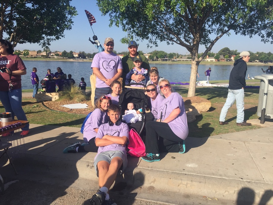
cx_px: 136
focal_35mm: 29
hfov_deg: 61.7
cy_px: 102
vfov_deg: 48.2
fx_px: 229
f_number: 2.2
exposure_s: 1/1883
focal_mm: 4.15
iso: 32
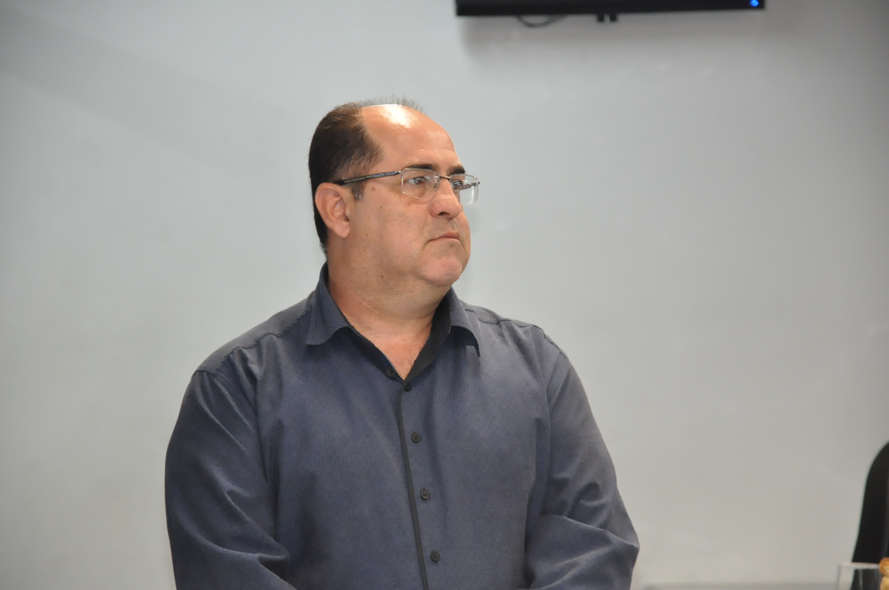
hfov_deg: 13.1
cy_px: 295
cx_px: 444
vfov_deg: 8.7
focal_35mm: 158
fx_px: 3885
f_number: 5.6
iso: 2000
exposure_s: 1/80
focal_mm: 105
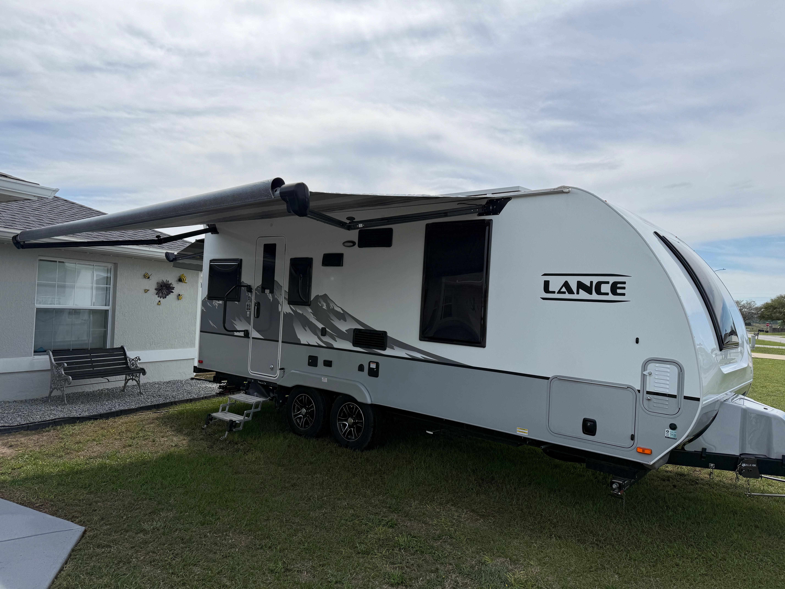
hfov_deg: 71.6
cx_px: 392
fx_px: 544
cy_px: 294
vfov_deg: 56.8
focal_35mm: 24
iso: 80
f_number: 1.78
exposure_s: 1/8130
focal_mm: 6.76
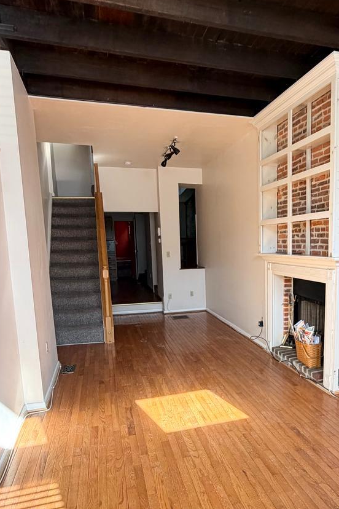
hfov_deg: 47.1
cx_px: 227
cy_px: 300
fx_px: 381
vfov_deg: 66.9
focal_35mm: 27
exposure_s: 1/121
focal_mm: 2.22
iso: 160
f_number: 2.2
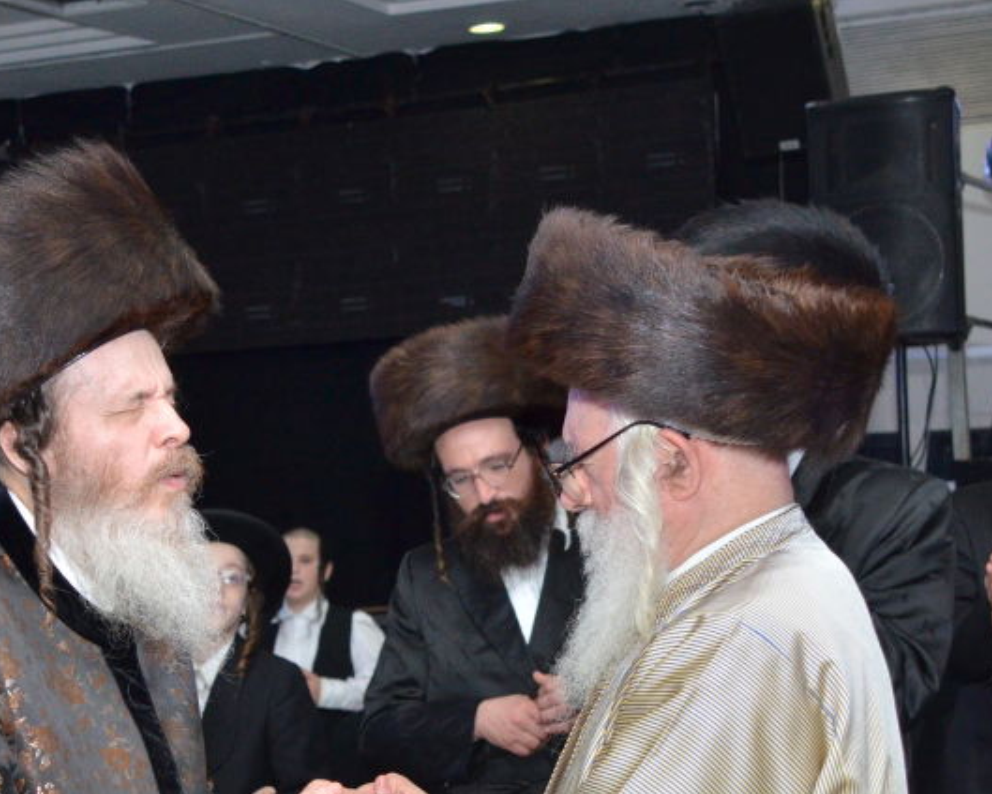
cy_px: 529
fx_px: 2554
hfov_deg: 21.9
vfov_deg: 17.6
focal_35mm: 87
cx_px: 309
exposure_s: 1/250
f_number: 4.5
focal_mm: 32
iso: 1250
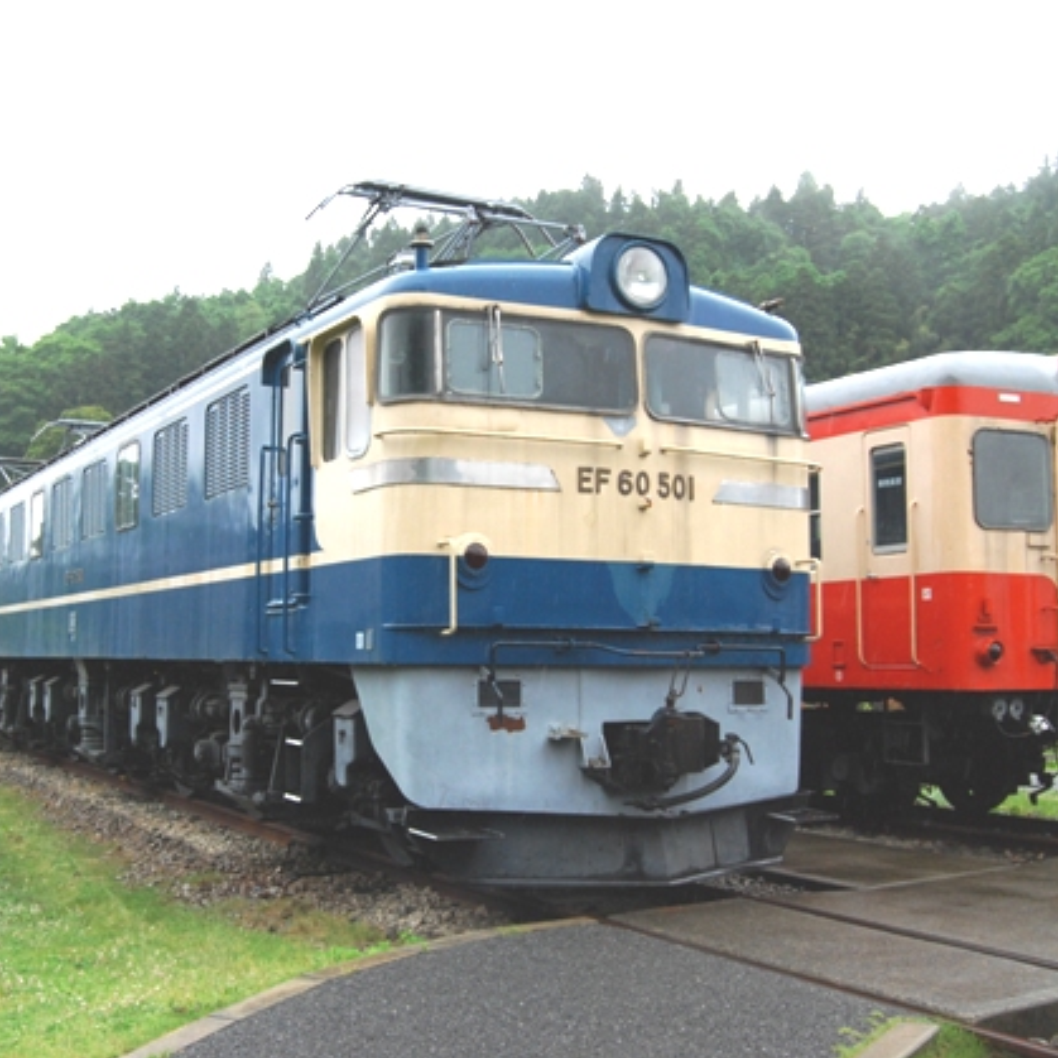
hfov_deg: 42.8
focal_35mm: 39
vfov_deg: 42.8
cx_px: 467
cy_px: 523
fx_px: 1349
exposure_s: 1/320
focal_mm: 20
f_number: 6.3
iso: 800
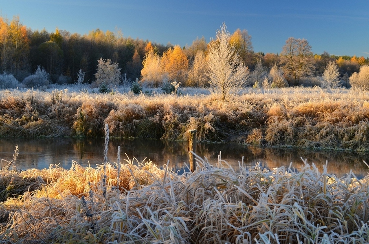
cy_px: 122
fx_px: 460
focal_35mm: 45
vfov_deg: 29.7
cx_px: 184
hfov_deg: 43.7
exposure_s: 1/30
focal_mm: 30
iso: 100
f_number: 8
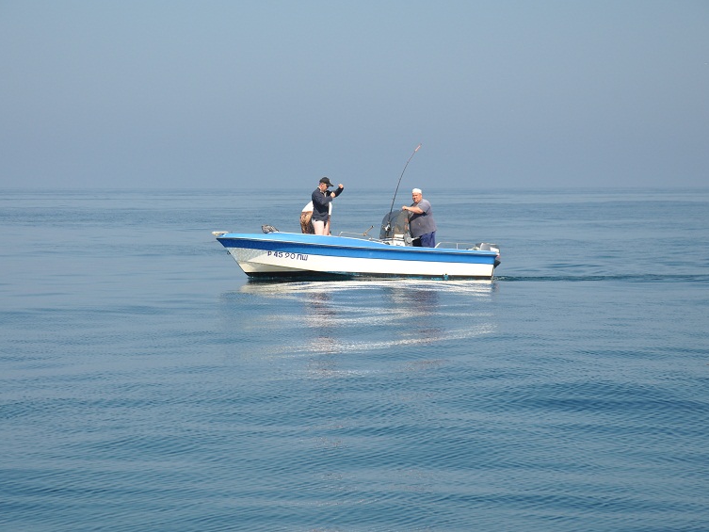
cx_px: 340
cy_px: 266
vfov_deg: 10.6
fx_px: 2859
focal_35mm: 140
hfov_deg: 14.1
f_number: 8
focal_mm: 85
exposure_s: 1/250
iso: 400
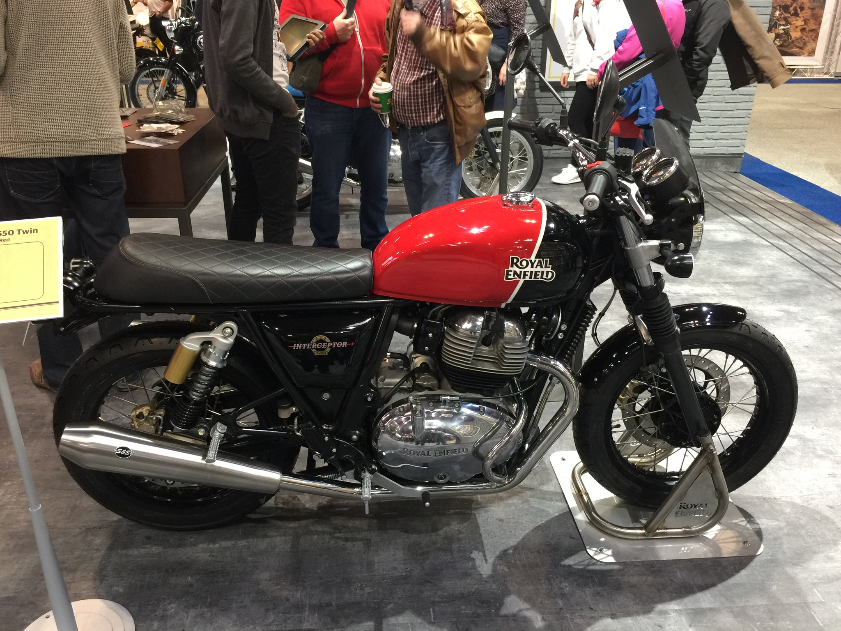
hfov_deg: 61.7
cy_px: 316
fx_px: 705
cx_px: 420
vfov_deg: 48.2
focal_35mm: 29
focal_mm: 4.15
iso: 80
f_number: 2.2
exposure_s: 1/17
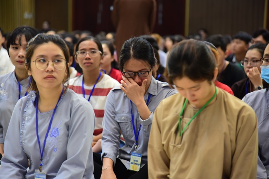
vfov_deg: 11.4
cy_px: 90
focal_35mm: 120
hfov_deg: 17.1
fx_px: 896
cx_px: 134
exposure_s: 1/60
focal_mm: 120
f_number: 4
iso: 1600
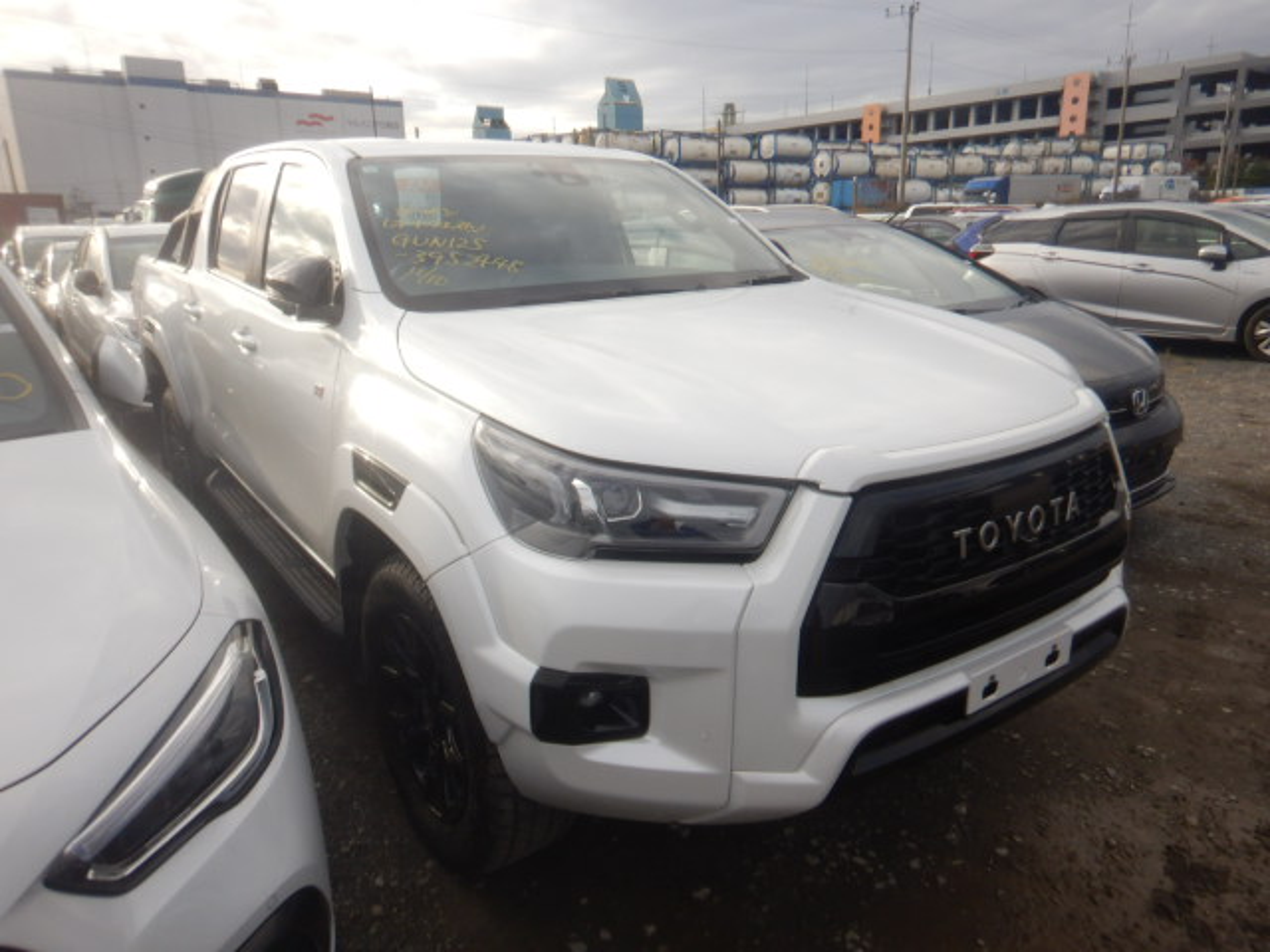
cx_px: 635
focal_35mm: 24
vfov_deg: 56.8
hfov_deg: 71.6
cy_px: 476
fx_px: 881
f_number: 2.8
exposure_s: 1/250
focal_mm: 4.3
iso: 125
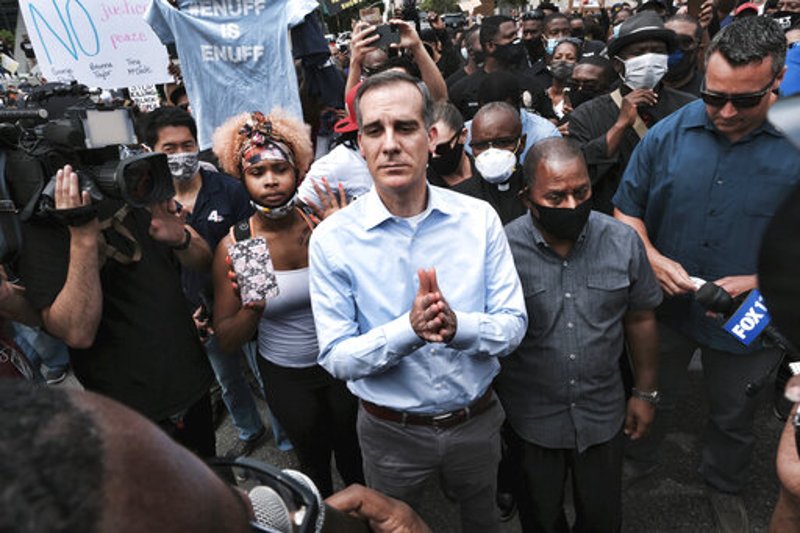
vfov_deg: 53.1
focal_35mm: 24
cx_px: 400
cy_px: 266
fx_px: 533
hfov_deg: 73.8
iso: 160
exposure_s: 1/250
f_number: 8
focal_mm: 16
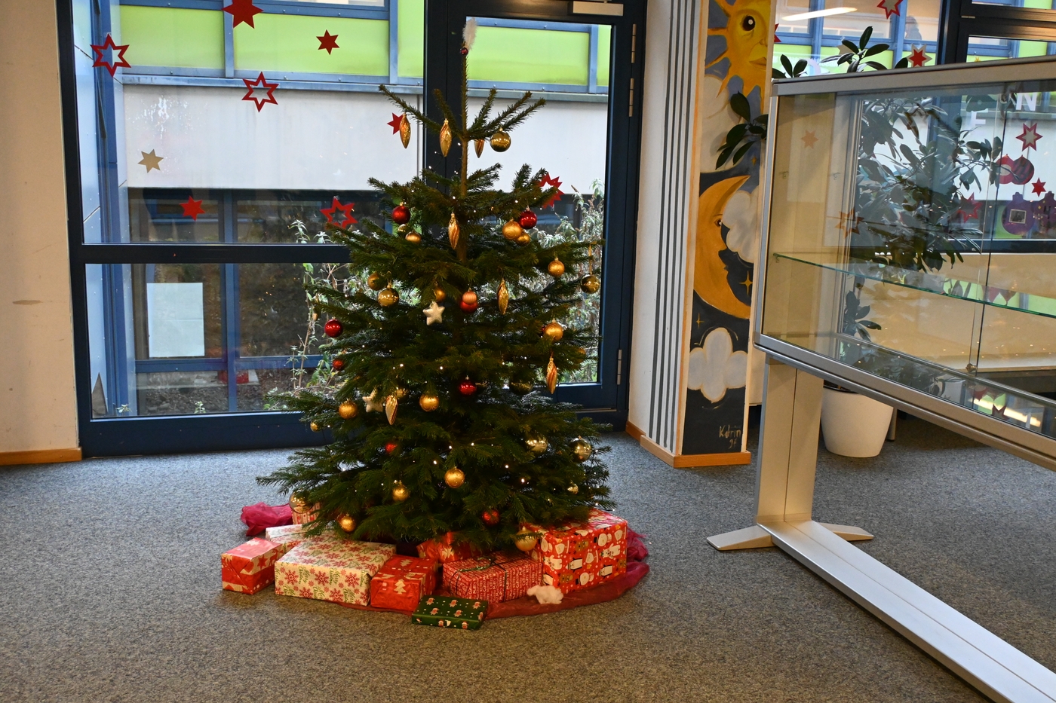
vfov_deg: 36.2
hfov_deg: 52.2
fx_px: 1078
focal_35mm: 37
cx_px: 528
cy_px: 352
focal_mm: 24.5
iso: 3200
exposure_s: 1/100
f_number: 4.2
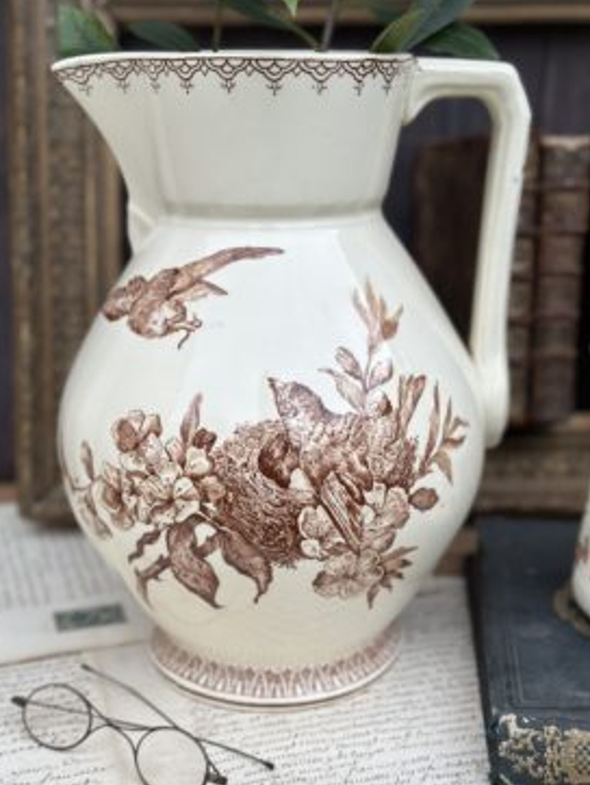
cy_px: 386
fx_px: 1203
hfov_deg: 27.6
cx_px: 310
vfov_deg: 36.1
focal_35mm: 53
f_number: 1.78
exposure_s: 1/1085
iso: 80
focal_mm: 6.86
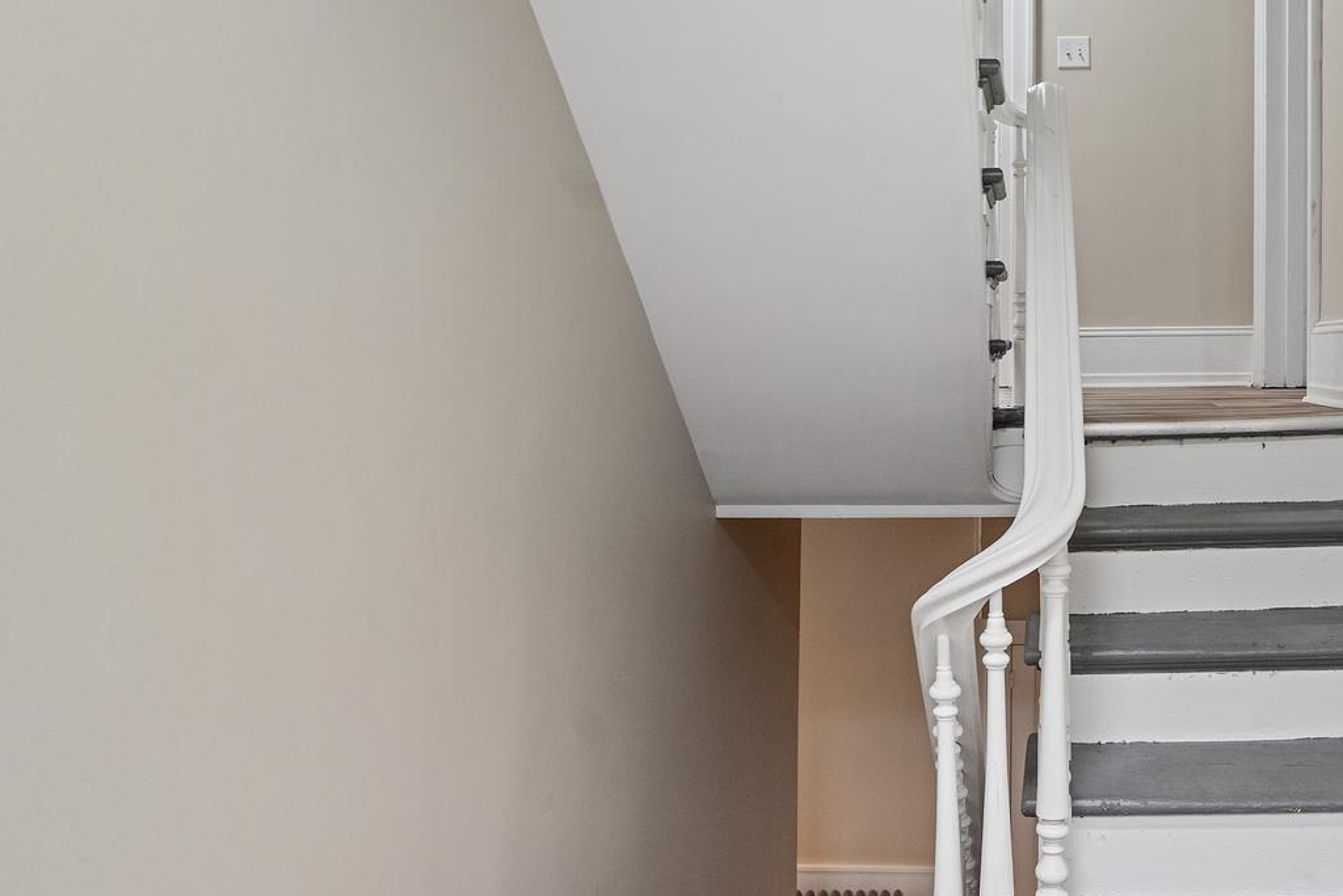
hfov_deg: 55.4
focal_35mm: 32
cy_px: 381
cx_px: 1035
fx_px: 1194
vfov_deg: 41.0
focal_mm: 16
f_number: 8
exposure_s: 1/13
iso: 1600
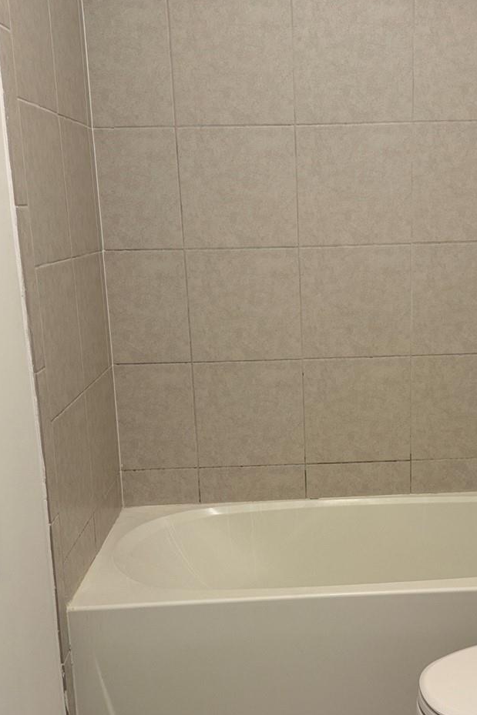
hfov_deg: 30.9
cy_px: 421
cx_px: 330
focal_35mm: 43
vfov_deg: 45.2
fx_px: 855
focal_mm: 6.76
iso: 125
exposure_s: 1/60
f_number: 1.78
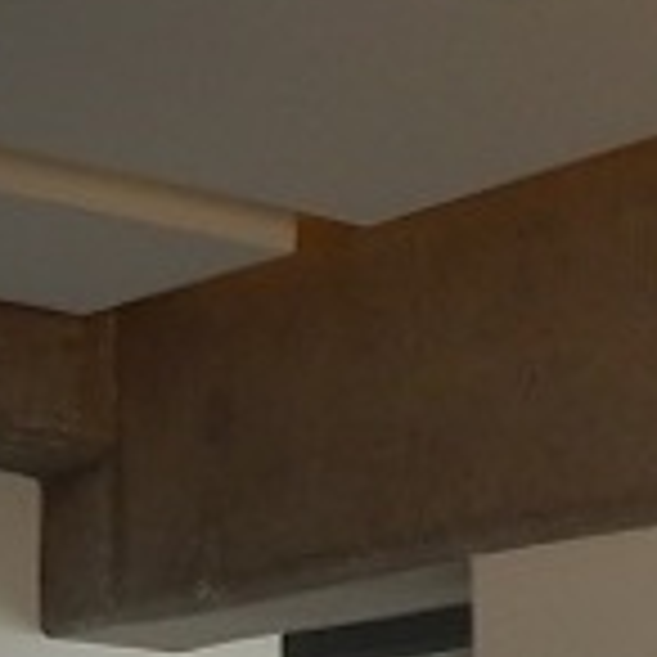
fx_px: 3178
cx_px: 540
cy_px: 1228
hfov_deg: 11.8
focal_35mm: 148
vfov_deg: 10.9
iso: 125
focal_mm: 4
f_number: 3
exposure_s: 1/200
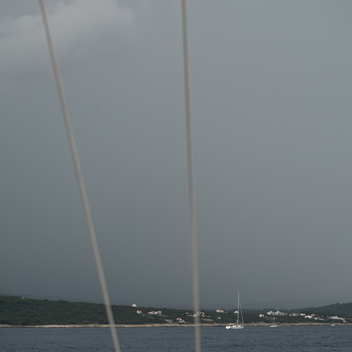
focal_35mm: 115
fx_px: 1323
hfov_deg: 15.2
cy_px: 176
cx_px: 176
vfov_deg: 15.2
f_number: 5.6
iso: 110
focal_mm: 90
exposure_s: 1/500
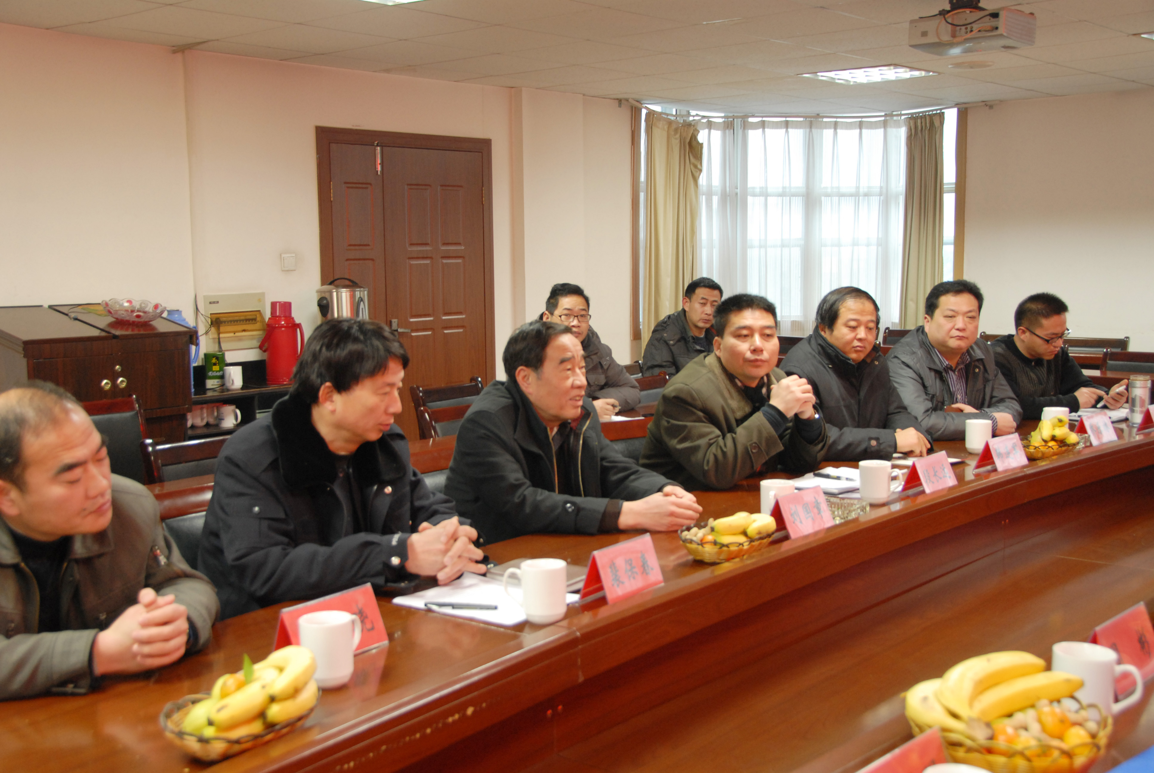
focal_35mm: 39
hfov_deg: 49.5
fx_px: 1252
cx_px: 577
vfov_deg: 34.3
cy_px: 386
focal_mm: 26
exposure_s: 1/10
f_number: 4
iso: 400
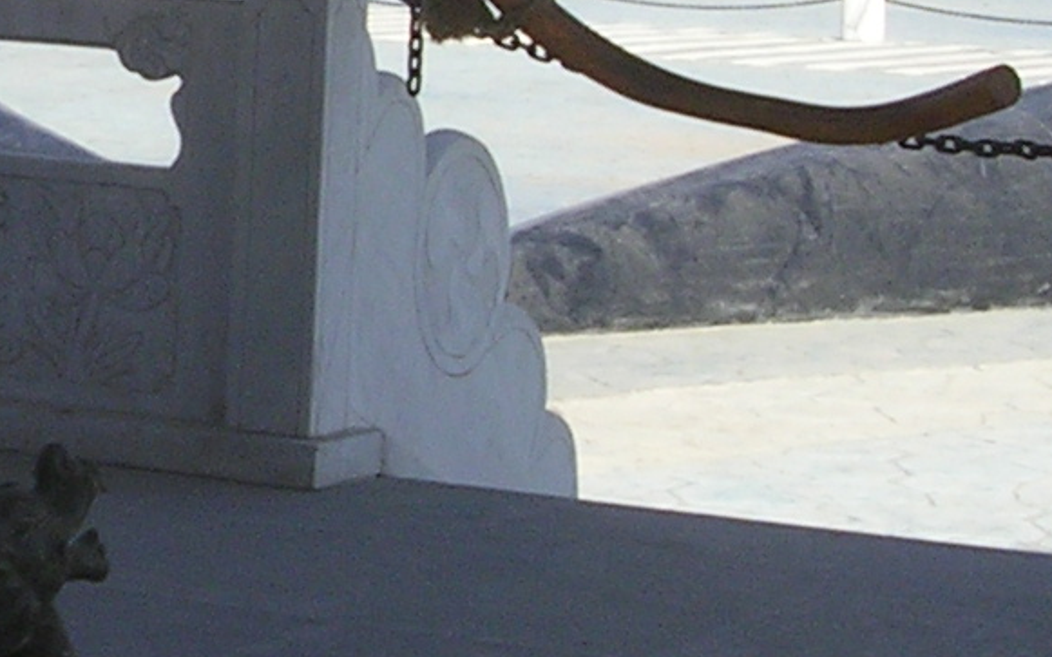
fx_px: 4071
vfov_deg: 9.2
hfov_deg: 14.5
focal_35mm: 142
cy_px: -7
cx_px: -22
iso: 50
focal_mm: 5.8
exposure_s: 1/250
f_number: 5.6
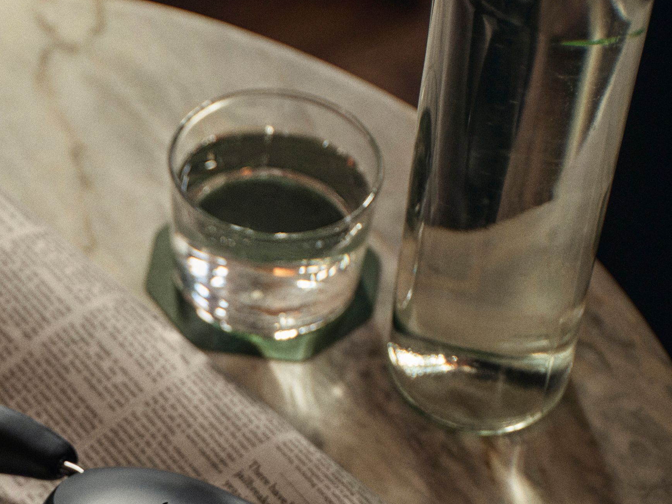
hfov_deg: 11.4
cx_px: -82
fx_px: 3319
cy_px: 539
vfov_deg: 8.6
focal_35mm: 171
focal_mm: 93.8
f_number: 4
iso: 1000
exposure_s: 1/125
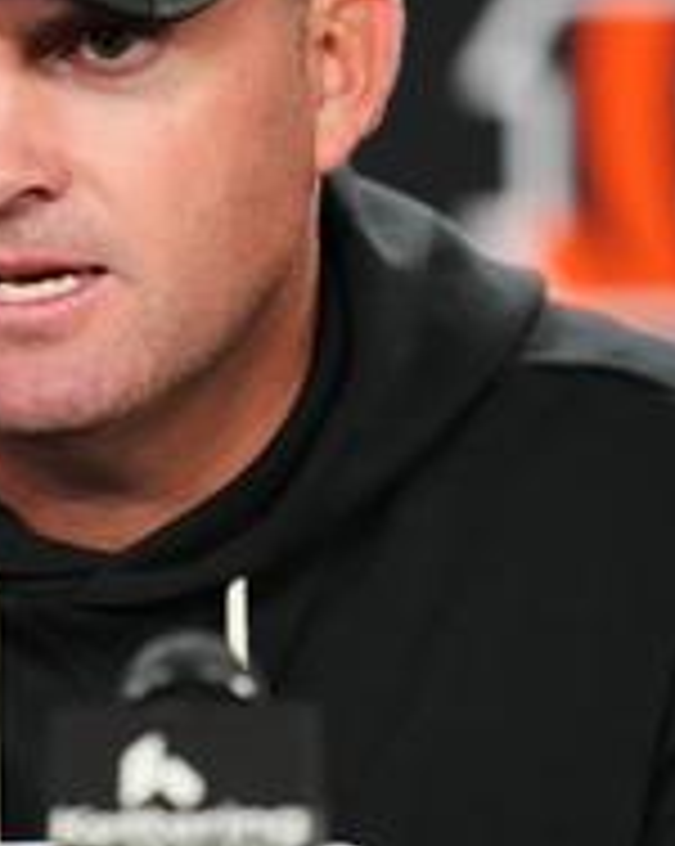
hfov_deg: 1.5
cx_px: 144
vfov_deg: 1.9
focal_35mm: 1024
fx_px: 25613
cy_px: 286
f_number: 2.8
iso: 4000
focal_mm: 400
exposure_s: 1/500
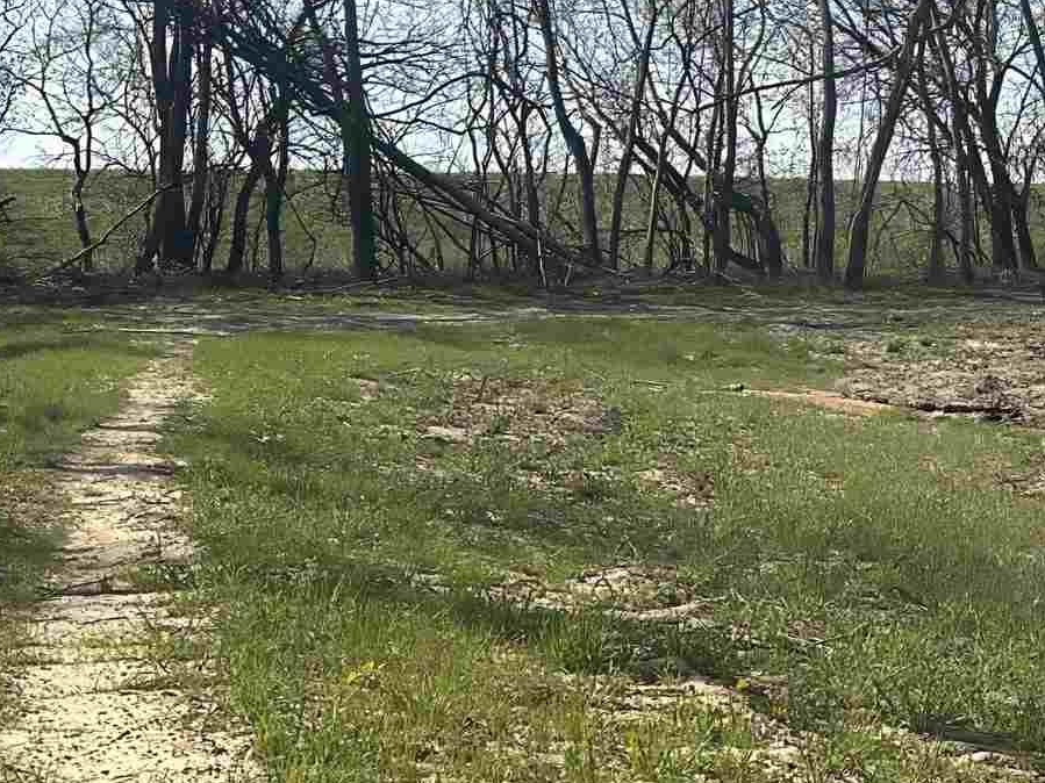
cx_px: 1253
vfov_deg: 18.0
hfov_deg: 22.0
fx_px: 2475
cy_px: 342
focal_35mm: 82
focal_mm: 6.9
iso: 80
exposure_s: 1/4545
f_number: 1.8
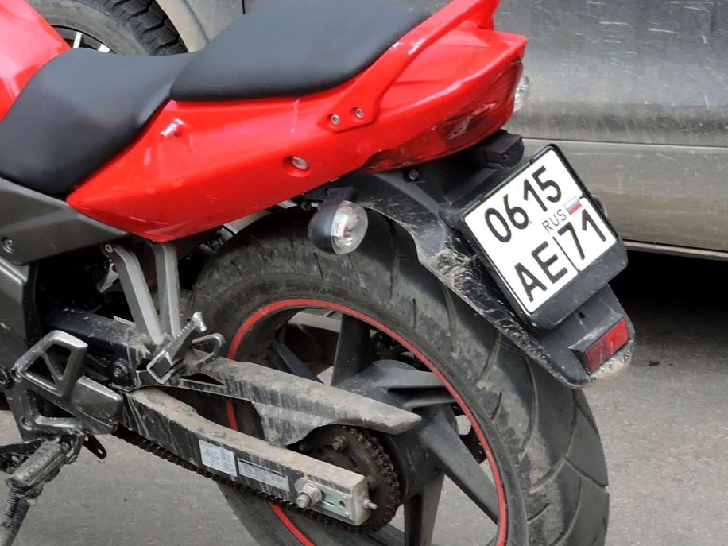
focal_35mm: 131
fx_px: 2755
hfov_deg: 14.9
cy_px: 87
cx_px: 66
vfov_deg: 11.3
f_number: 4.2
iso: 110
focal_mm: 10.7
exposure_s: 1/30
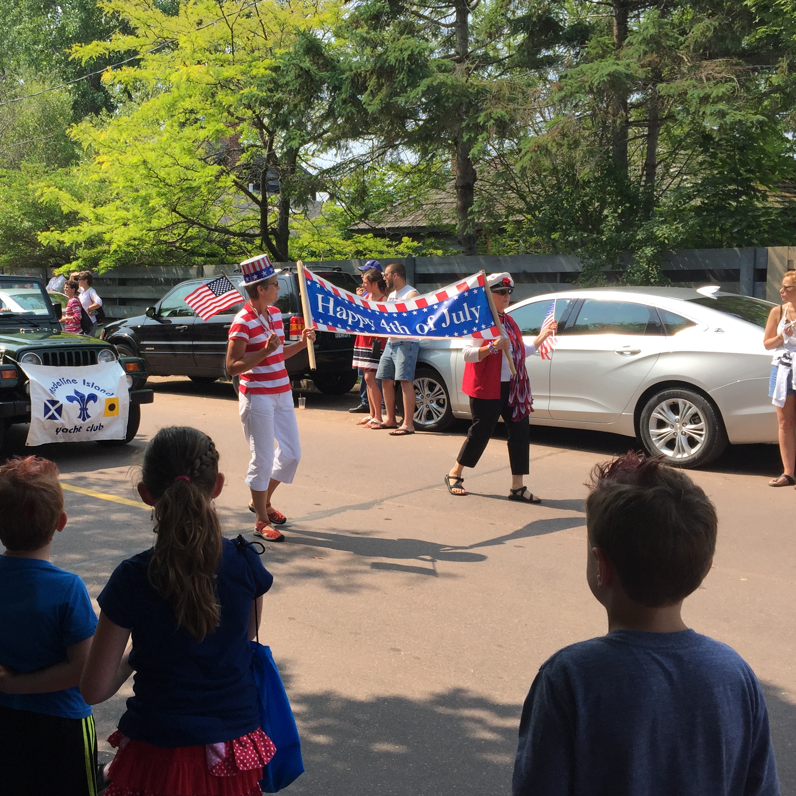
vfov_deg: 41.9
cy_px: 388
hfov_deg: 41.3
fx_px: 1041
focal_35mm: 40
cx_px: 257
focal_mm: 4.15
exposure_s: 1/1099
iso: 32
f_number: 2.2
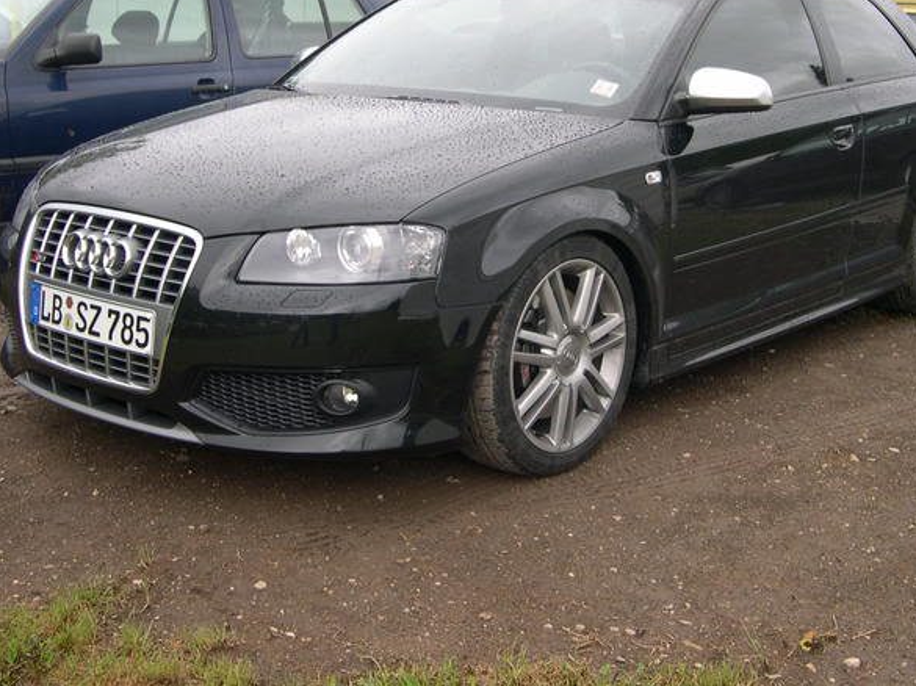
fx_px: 1375
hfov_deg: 36.8
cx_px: 473
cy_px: 230
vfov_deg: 27.8
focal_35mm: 52
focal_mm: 8
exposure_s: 1/252
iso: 100
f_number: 2.8
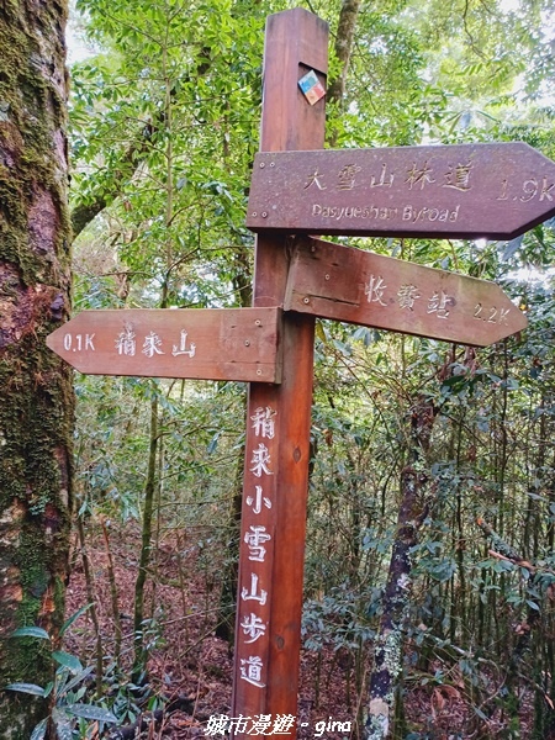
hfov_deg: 54.9
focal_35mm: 25
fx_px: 534
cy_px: 370
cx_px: 278
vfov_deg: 69.4
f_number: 1.8
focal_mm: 4.6
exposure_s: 1/39
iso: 320
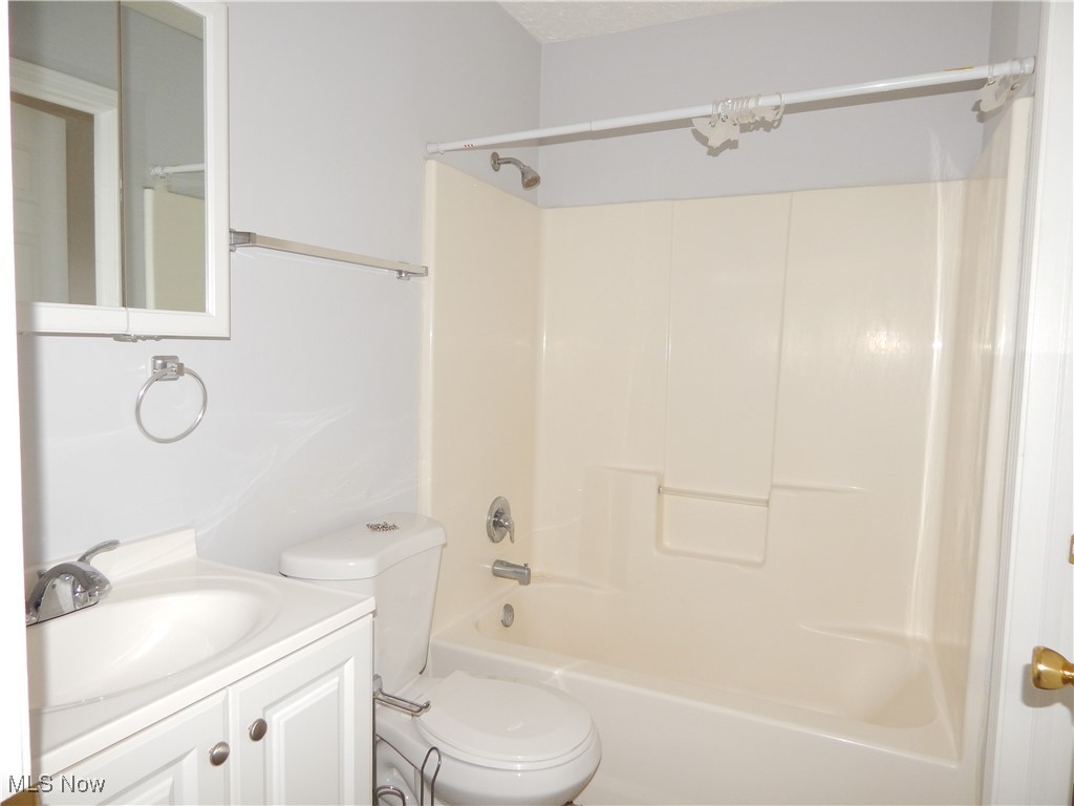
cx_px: 537
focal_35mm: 23
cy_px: 403
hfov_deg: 73.9
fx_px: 714
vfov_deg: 58.9
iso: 200
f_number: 3
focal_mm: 4
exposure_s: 1/30
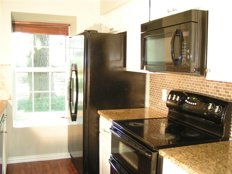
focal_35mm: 38
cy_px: 87
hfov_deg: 49.0
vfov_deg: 37.7
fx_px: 255
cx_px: 116
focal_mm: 5.8
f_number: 2.8
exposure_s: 1/8
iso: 200
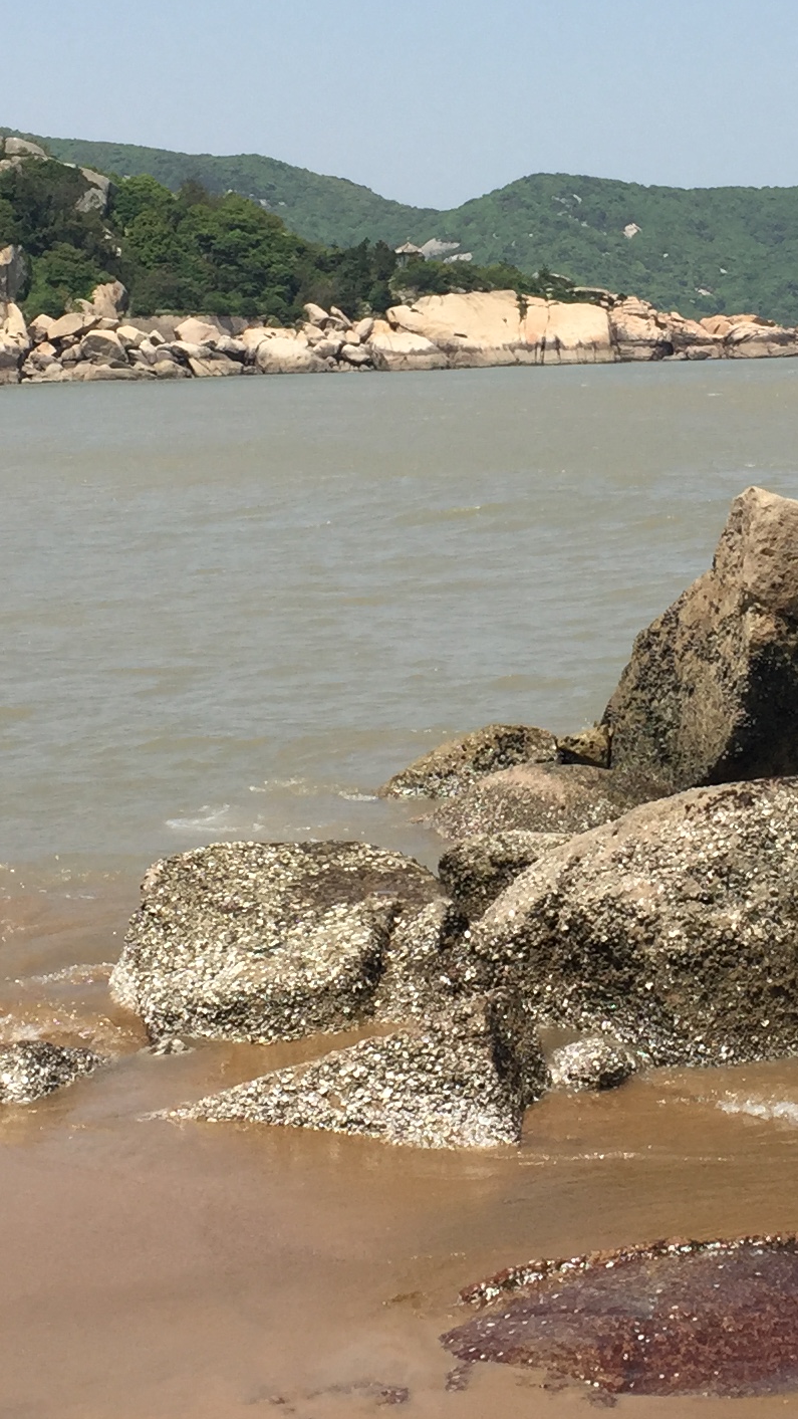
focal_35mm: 73
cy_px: 497
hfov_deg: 16.5
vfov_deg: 28.8
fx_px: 2746
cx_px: 546
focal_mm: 4.15
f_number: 2.2
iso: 32
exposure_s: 1/2198
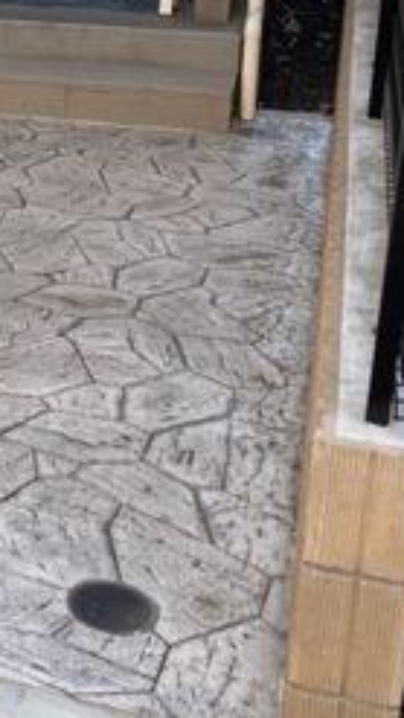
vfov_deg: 28.1
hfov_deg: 15.0
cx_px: -227
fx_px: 1409
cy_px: 169
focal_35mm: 74
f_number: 1.8
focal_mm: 3.99
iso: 25
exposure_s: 1/122
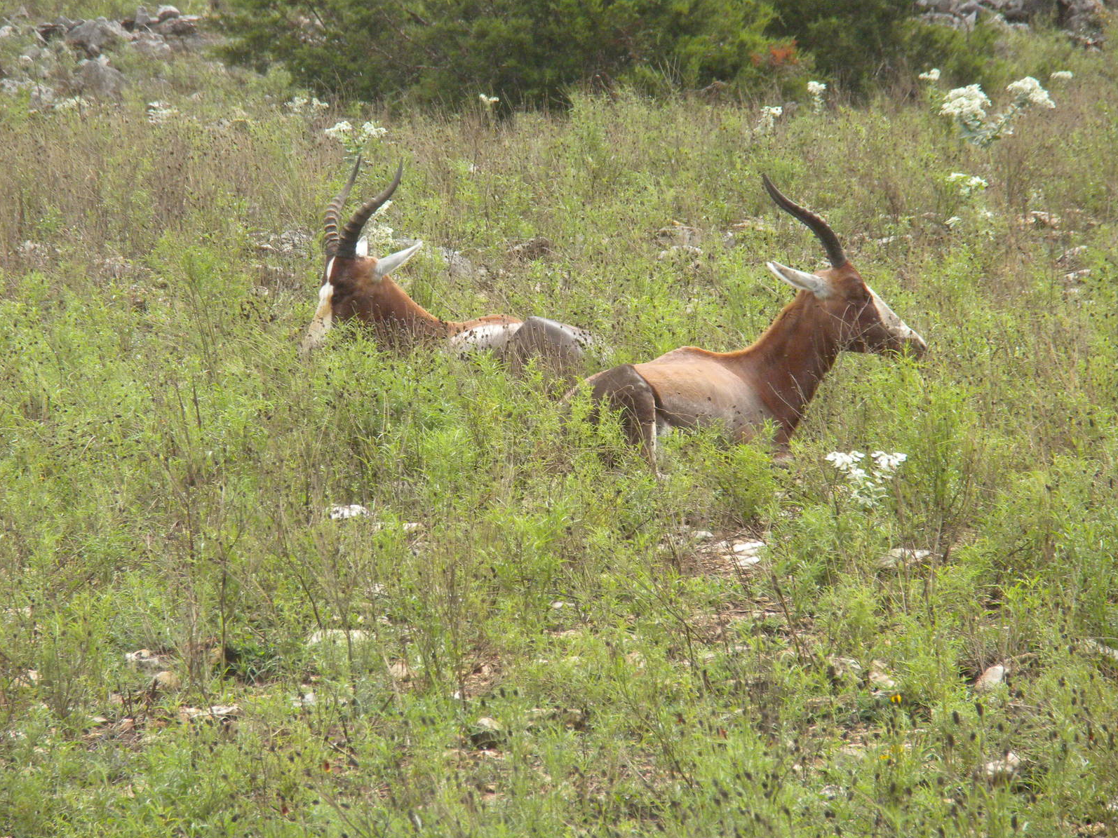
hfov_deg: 7.6
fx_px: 8428
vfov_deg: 5.7
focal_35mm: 261
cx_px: 560
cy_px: 420
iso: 288
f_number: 5.3
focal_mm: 46.2
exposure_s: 1/646
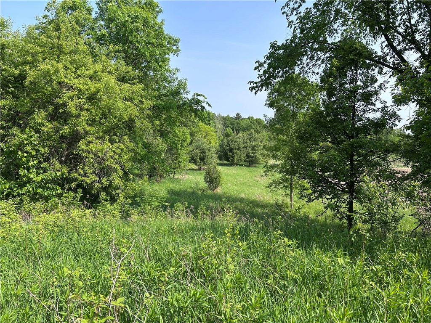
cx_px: 216
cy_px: 162
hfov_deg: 67.3
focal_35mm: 26
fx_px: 324
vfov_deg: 53.1
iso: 50
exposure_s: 1/1869
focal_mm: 5.7
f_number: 1.5
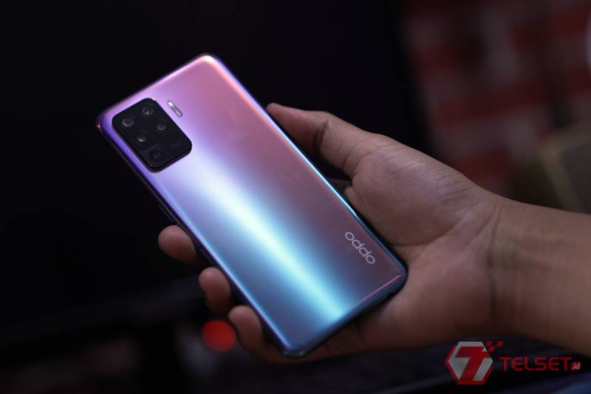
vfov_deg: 16.3
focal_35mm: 84
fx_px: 1379
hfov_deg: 24.2
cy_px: 197
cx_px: 296
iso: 500
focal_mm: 56
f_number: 1.4
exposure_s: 1/100
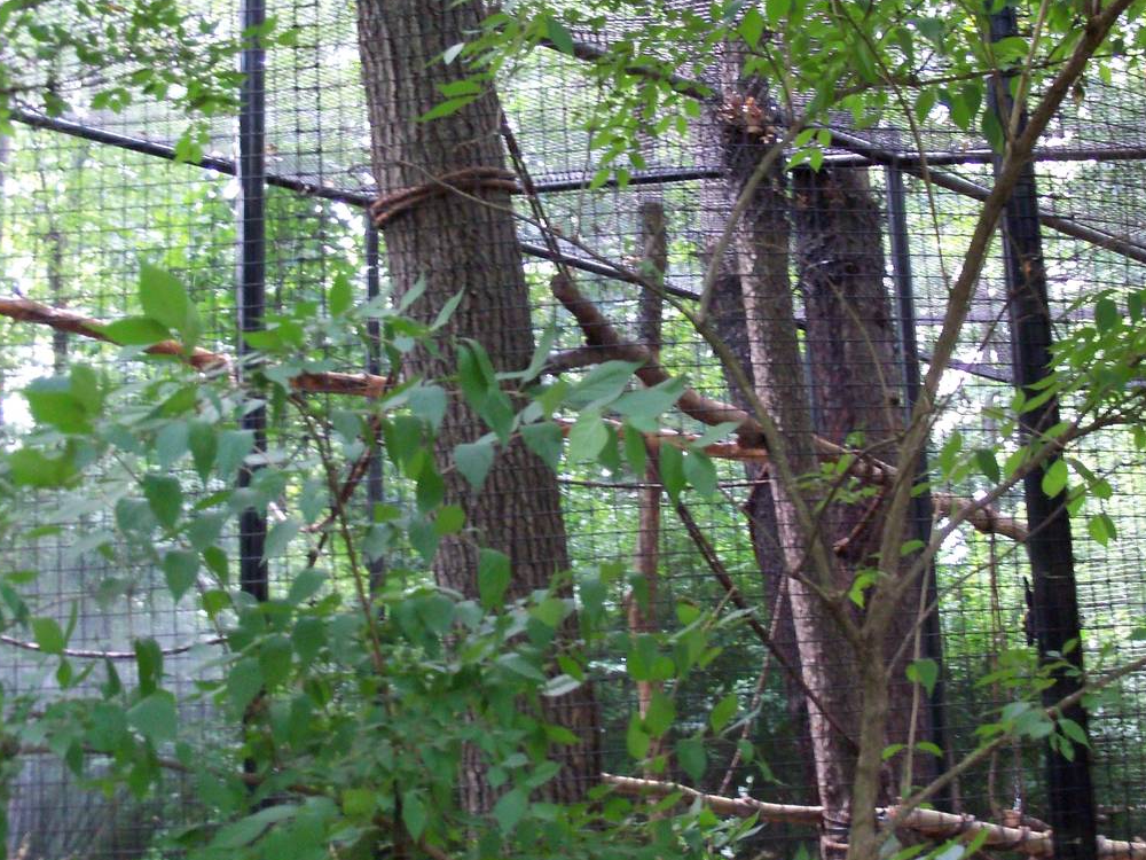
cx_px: 627
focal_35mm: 56
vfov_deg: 26.1
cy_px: 483
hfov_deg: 34.3
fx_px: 1854
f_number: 3
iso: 200
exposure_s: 1/30
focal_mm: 6.3
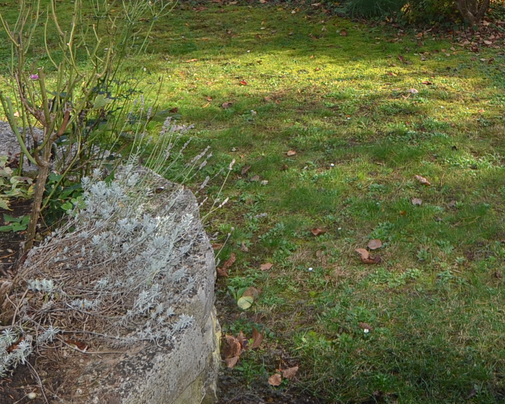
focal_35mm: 47
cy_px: -29
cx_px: 414
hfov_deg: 37.9
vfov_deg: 29.3
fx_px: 702
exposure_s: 1/250
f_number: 4
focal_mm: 12
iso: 140
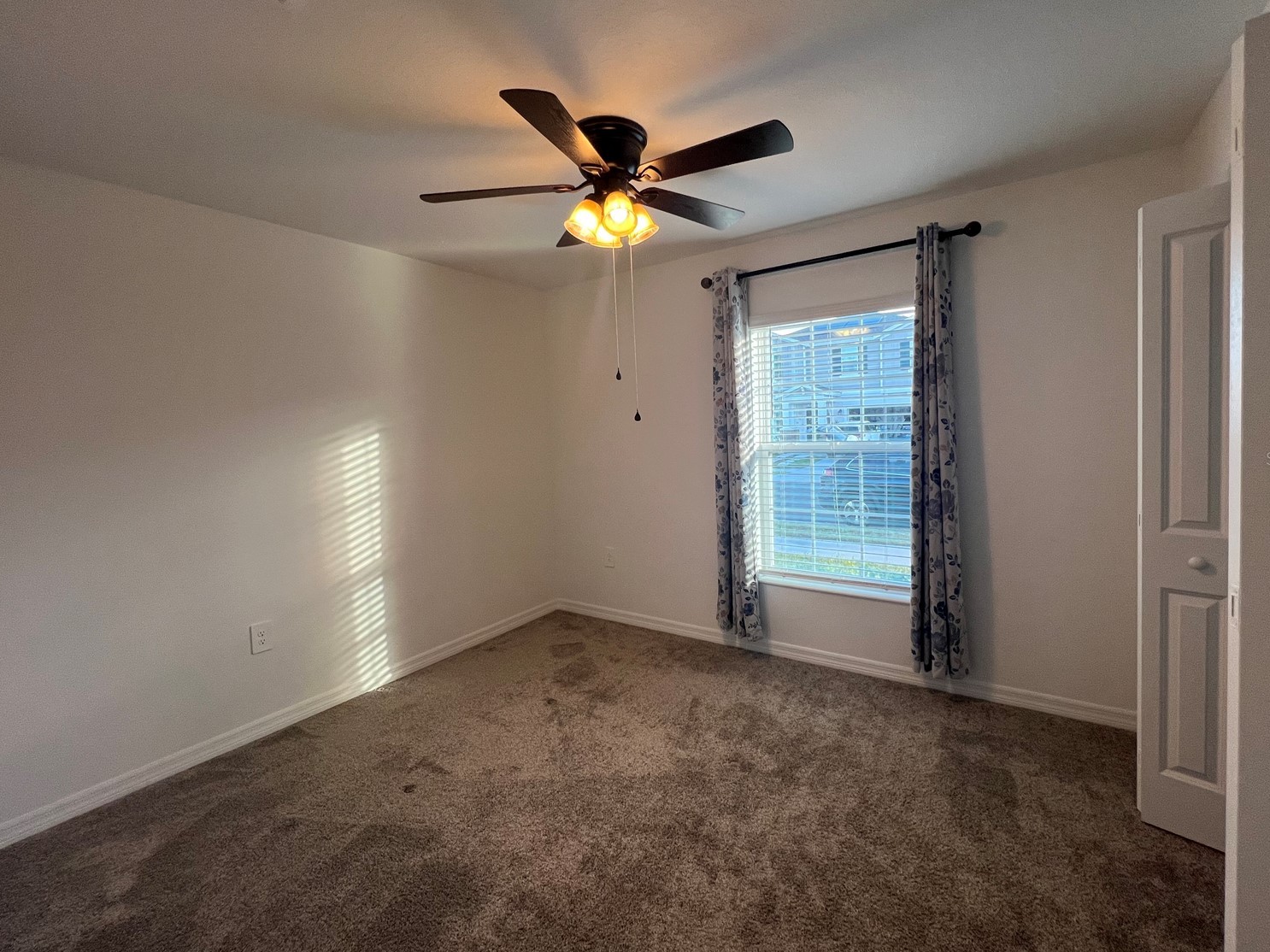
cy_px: 458
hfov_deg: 102.0
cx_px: 663
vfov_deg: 85.6
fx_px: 514
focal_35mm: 14
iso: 100
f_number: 1.8
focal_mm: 1.57
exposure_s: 1/120
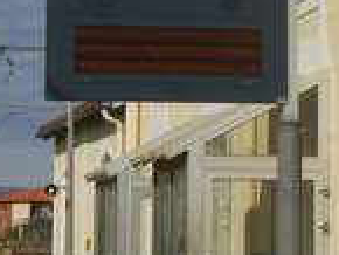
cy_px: -12
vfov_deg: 9.0
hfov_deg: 12.0
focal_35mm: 164
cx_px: 309
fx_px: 1607
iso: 100
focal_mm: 5.6
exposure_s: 1/320
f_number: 10
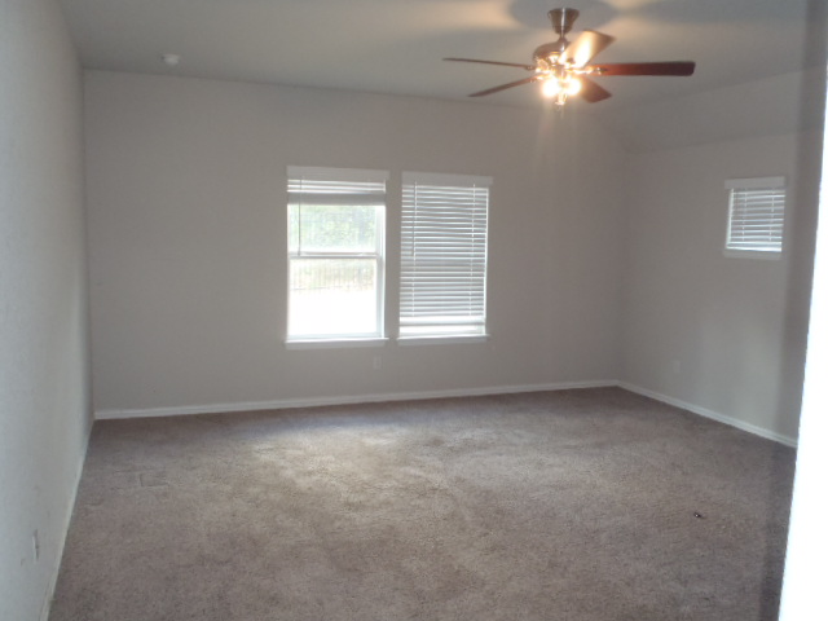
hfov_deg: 63.4
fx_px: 670
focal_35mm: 28
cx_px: 414
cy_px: 310
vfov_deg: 49.7
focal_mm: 5
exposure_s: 1/30
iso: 320
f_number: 3.9
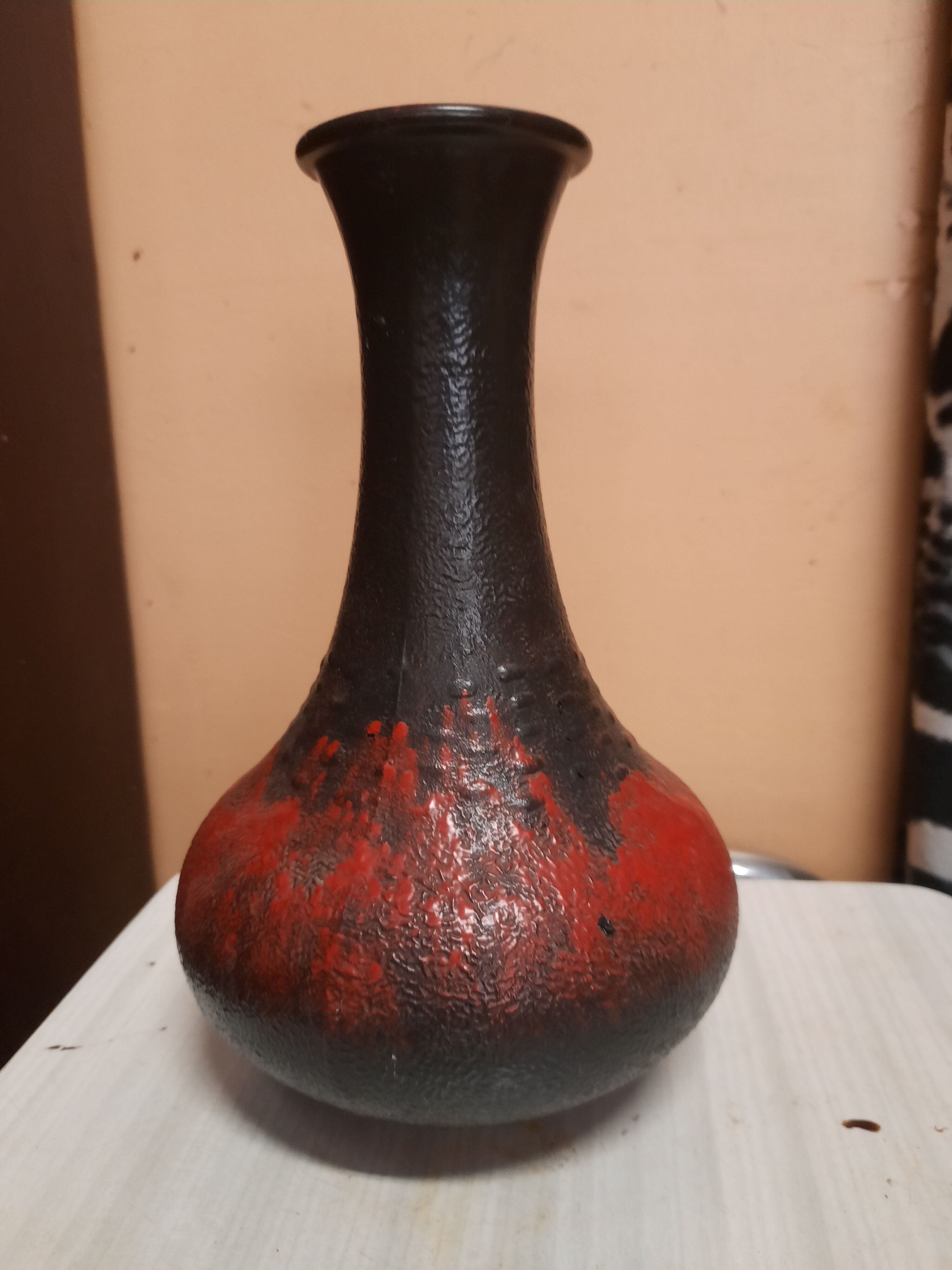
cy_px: 635
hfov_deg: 54.9
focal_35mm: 25
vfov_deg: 69.4
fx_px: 917
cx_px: 476
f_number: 2
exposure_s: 1/33
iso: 400
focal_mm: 4.6
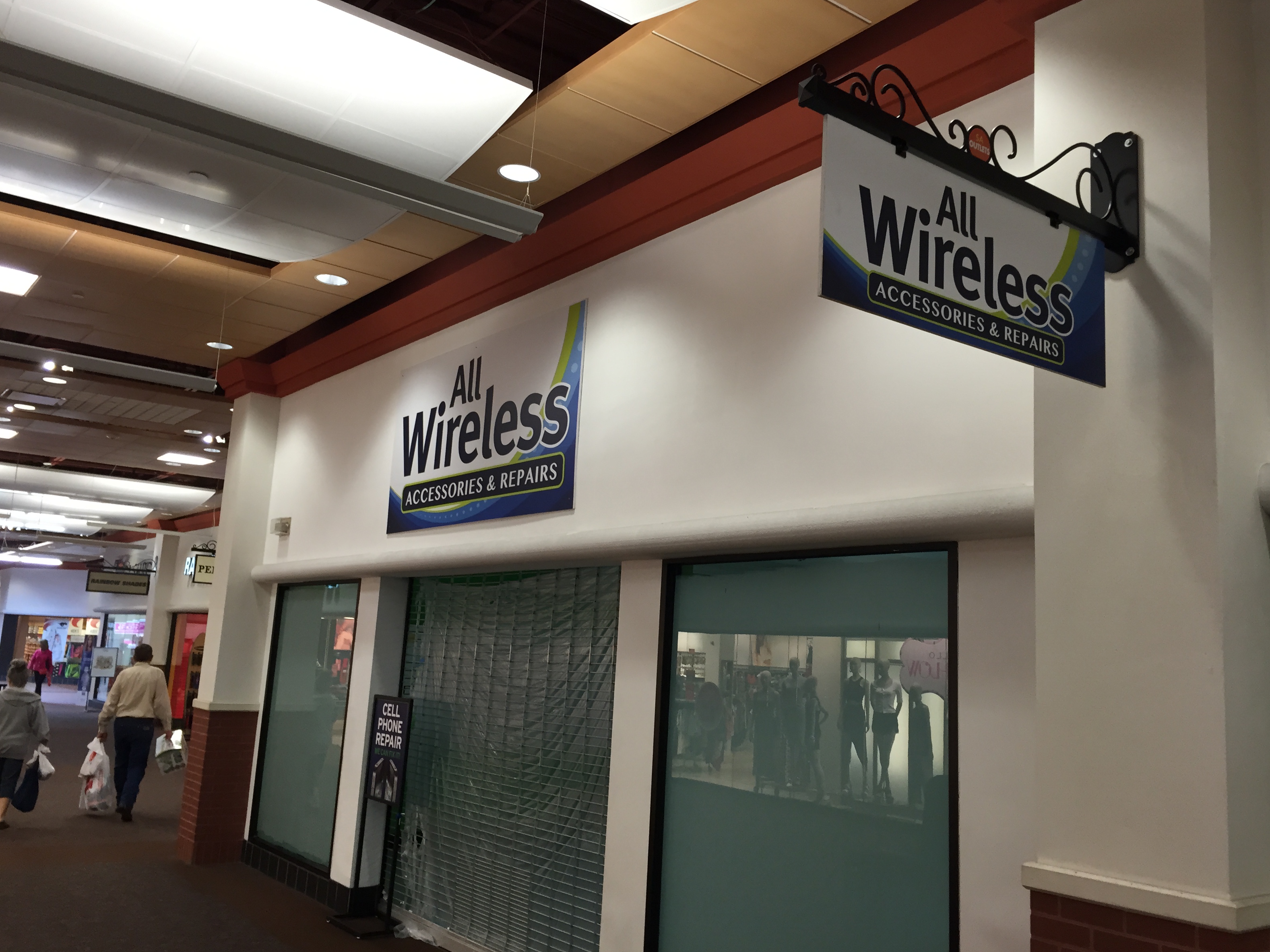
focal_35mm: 30
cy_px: 471
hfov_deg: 60.0
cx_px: 646
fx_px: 1101
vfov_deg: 46.8
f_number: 2.2
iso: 64
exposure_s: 1/30
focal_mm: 4.15
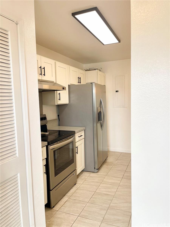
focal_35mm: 25
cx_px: 85
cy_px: 114
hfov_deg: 54.9
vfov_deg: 69.4
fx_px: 164
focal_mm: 5.1
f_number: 1.6
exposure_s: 1/124
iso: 32
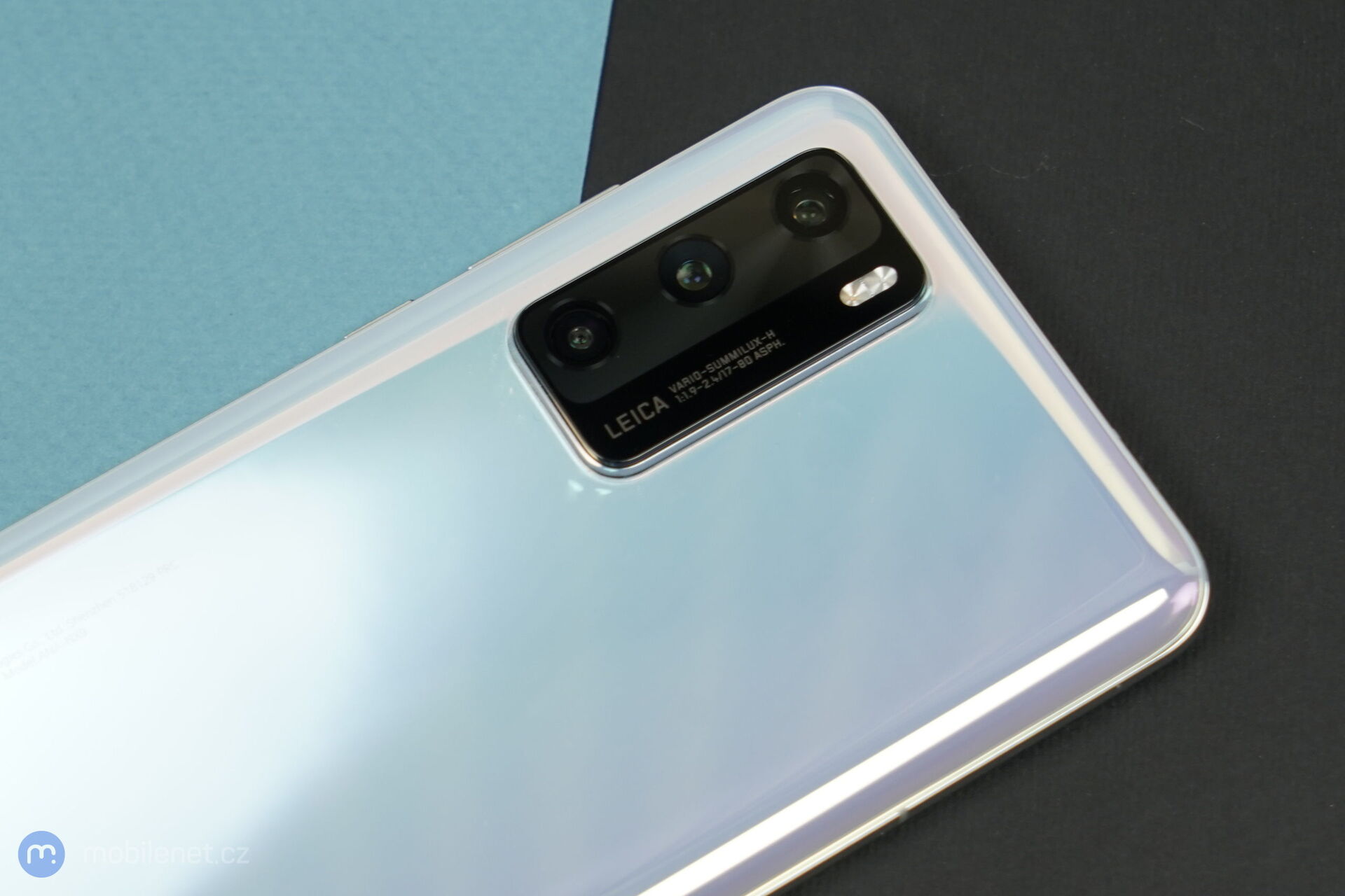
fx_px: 2204
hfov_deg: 33.9
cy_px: 448
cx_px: 672
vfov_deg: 23.0
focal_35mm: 59
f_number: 6.3
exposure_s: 1/100
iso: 640
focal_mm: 59
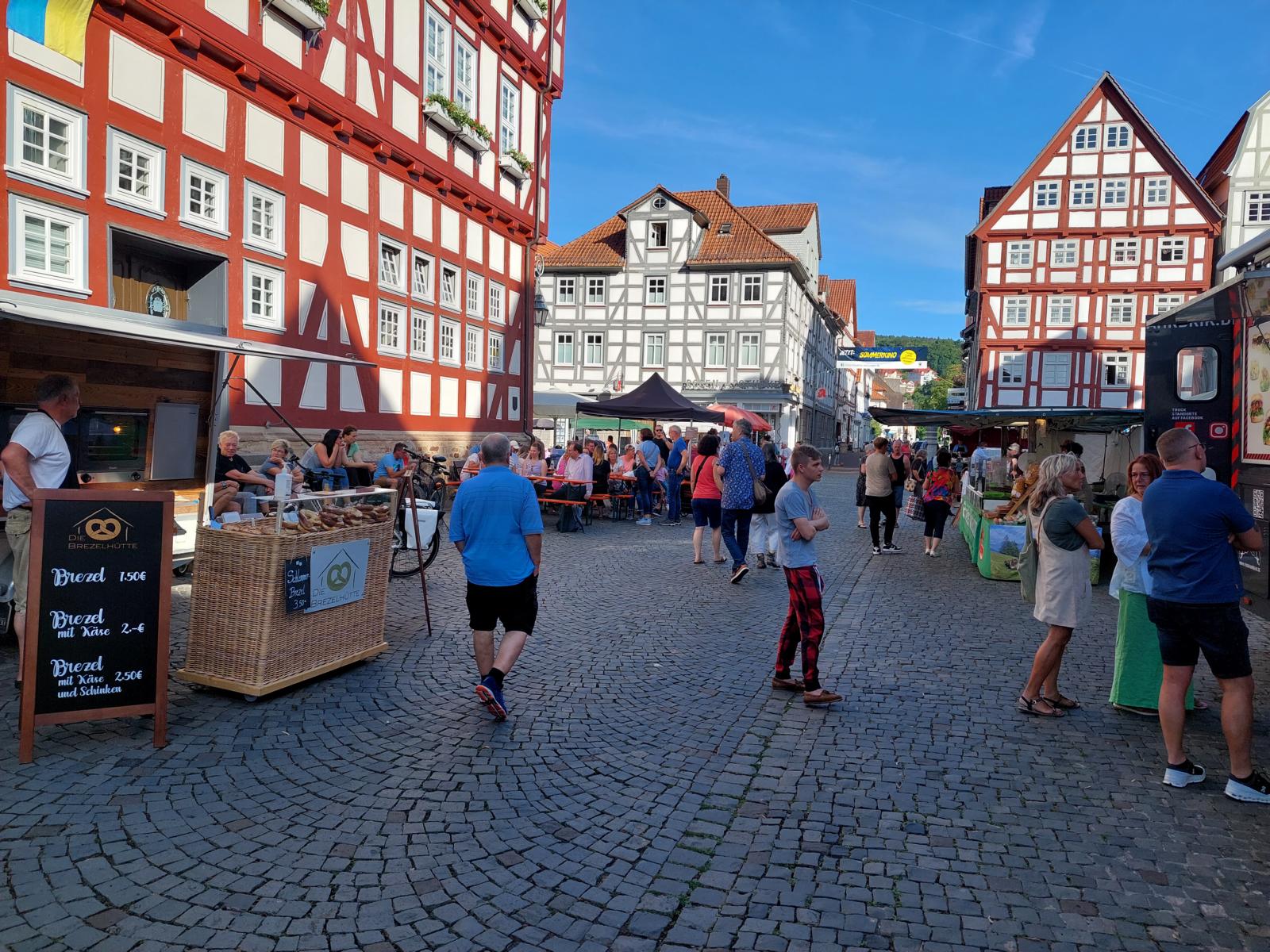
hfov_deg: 71.6
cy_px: 476
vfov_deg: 56.8
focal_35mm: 24
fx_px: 881
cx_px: 635
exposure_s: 1/1087
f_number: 1.8
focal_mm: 5.23
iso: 40
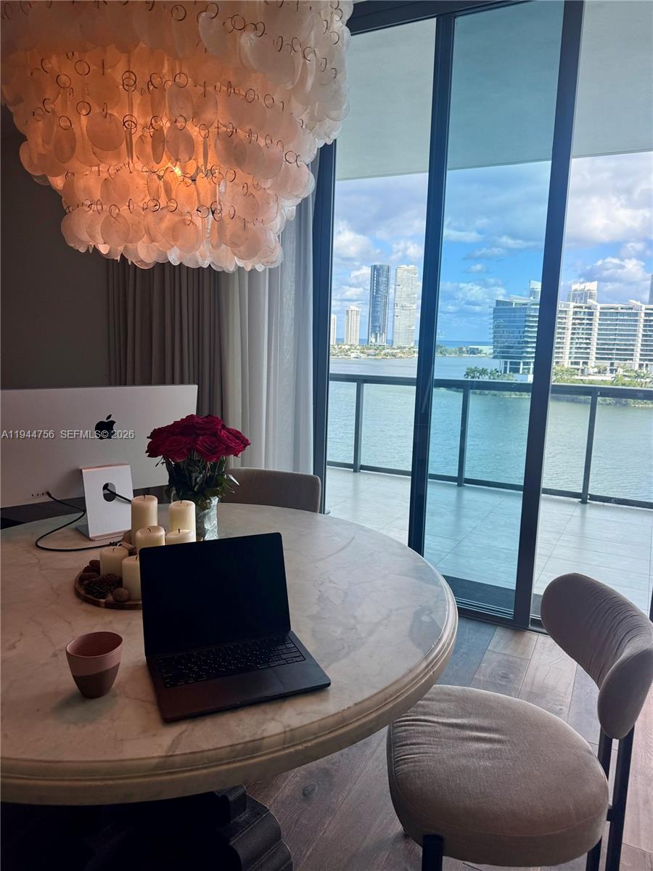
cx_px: 326
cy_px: 436
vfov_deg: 71.6
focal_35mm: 24
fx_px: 604
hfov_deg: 56.8
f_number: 1.78
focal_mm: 6.76
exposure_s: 1/840
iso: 100
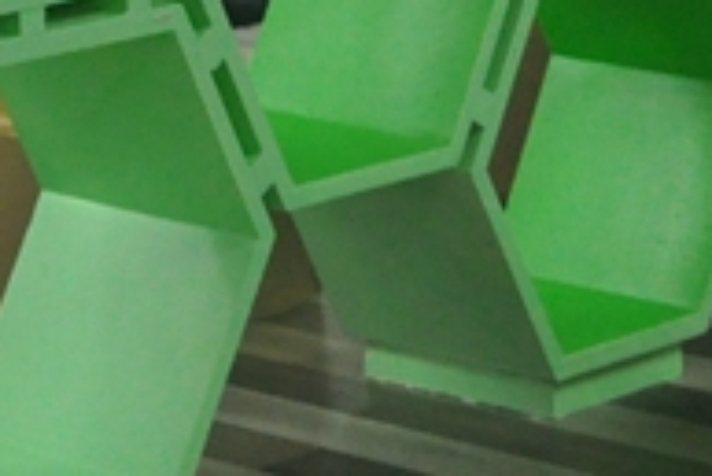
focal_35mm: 233
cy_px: -594
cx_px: -354
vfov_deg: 5.7
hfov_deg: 8.6
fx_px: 4612
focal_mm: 30
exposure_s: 1/45
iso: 2000
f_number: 6.7
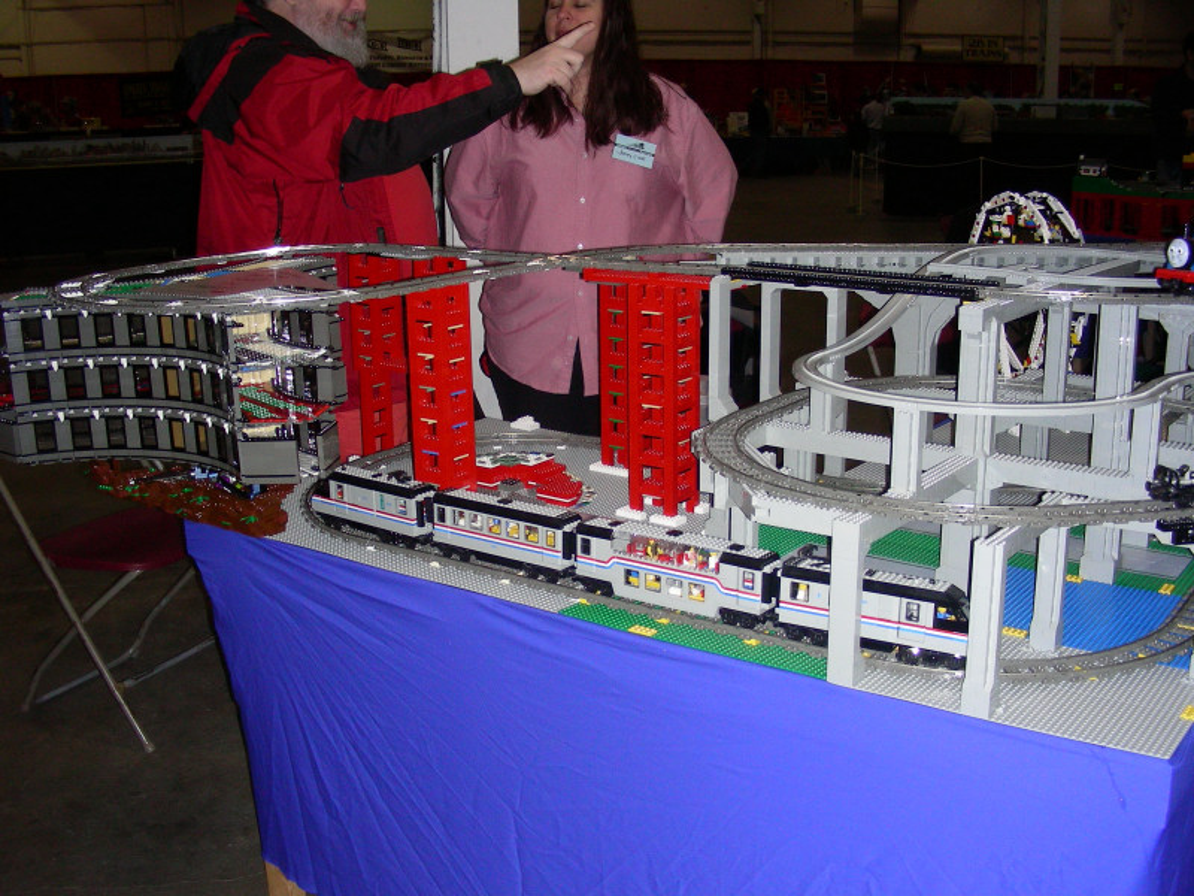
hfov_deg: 49.0
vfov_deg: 37.7
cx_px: 597
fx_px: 1311
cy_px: 448
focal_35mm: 38
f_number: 3.5
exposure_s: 1/60.1
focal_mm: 6.3
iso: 159
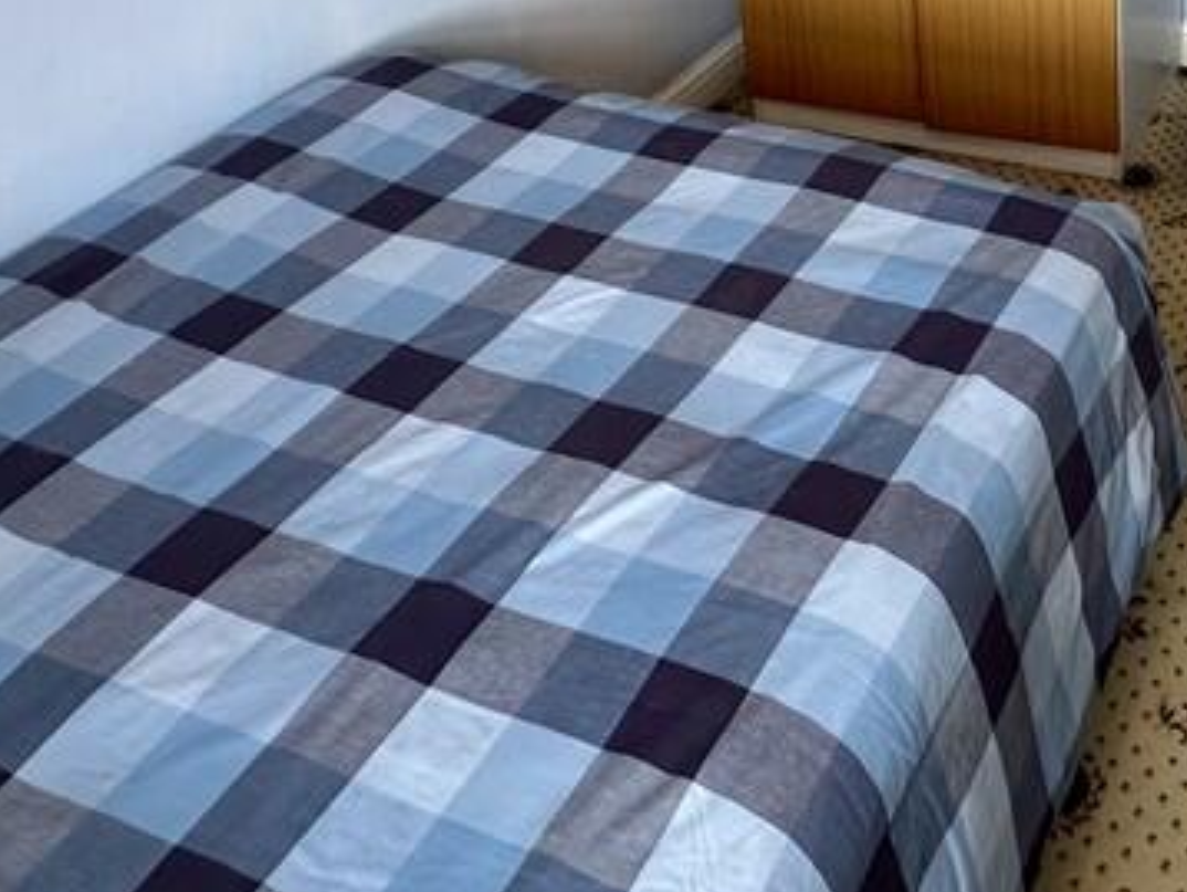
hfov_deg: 43.1
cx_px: 1051
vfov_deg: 31.5
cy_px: -116
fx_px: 1373
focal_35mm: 40
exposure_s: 1/50
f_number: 2.2
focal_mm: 2.22
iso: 160
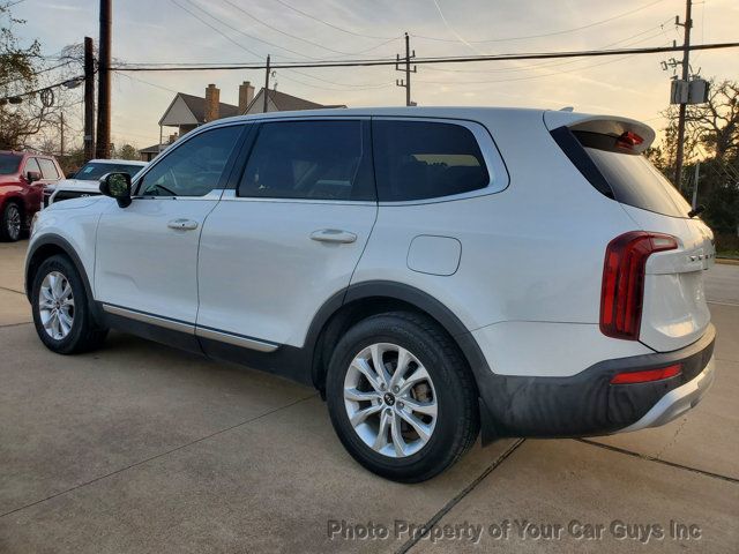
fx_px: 555
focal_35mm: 26
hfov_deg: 67.3
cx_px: 370
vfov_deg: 53.1
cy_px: 277
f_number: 2.4
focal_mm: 4.3
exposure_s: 1/284
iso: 50
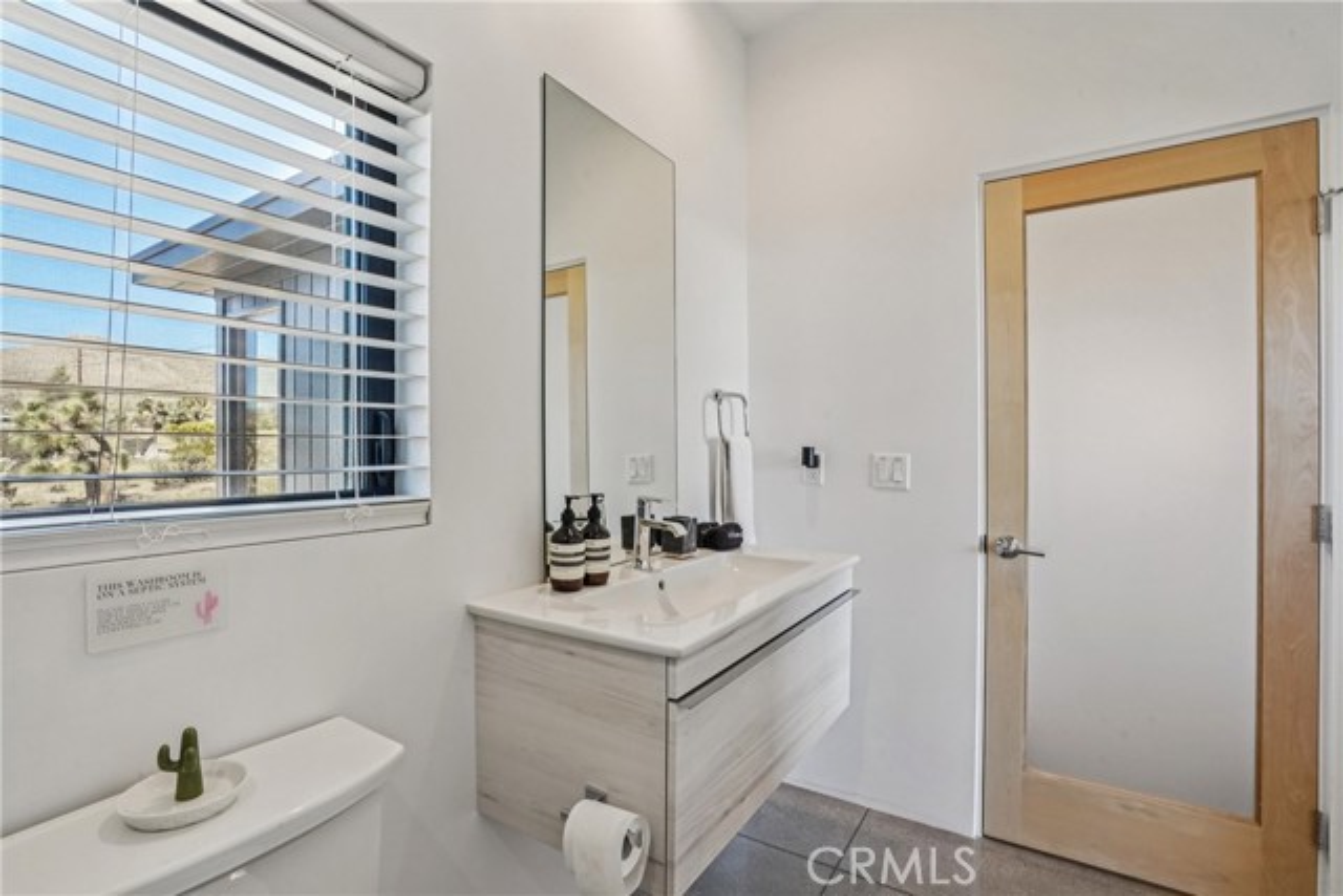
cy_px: 448
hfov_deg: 96.7
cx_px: 672
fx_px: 597
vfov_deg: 73.8
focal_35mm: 16
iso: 3200
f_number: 16
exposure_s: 1/60
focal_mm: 16
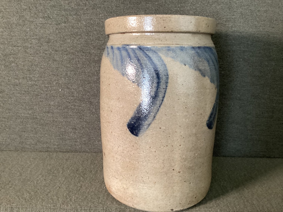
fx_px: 253
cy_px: 106
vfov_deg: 45.4
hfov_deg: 58.3
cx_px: 142
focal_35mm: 31
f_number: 2.4
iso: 320
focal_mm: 3.3
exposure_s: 1/60
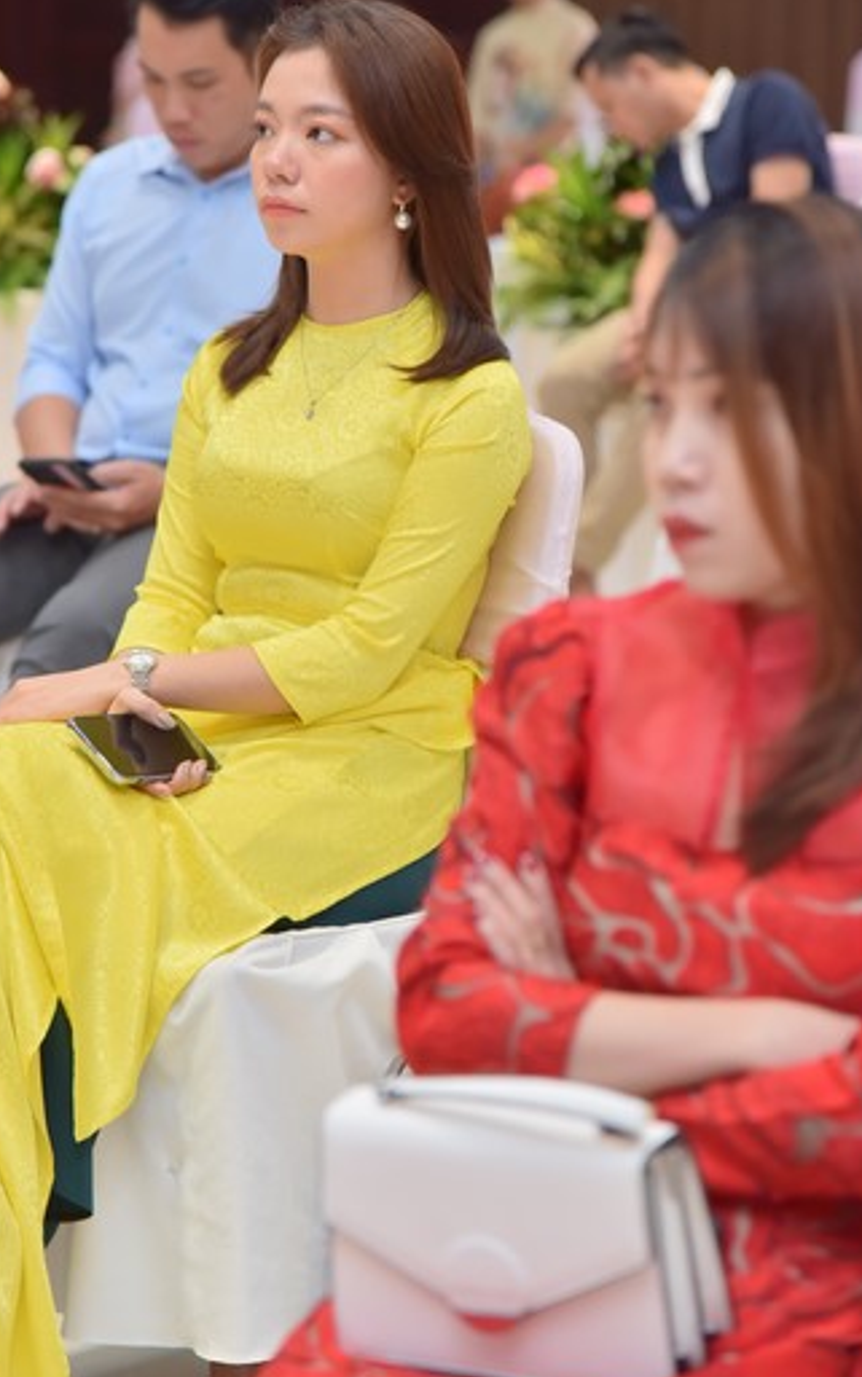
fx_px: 5821
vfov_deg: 13.5
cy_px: 553
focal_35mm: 155
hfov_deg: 8.5
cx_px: 368
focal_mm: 120
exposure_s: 1/125
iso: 1000
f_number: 4.5
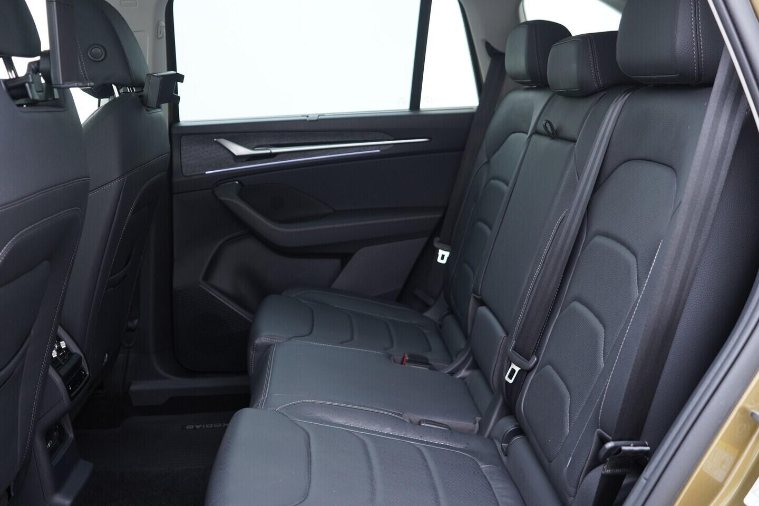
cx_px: 380
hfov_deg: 53.1
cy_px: 253
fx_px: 759
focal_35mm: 36
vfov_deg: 36.9
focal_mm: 24
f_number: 2.8
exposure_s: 1/40
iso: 500
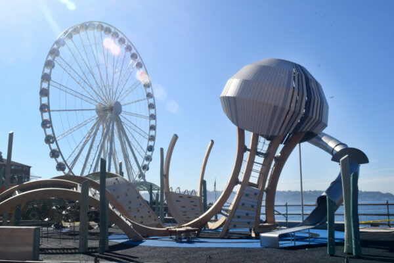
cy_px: 132
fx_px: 394
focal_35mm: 36
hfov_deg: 53.1
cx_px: 197
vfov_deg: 36.9
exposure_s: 1/100
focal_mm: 24
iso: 200
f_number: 22
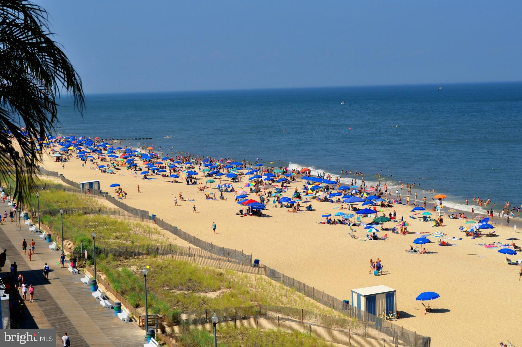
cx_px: 261
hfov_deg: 24.6
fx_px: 1195
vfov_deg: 16.5
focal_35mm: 82
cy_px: 174
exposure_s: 1/500
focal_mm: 55
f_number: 11
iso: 200
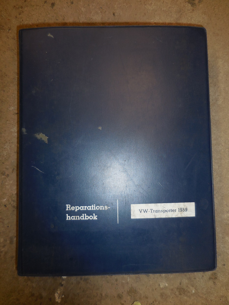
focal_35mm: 25
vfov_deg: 69.4
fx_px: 220
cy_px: 152
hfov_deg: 54.9
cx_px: 114
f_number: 3.3
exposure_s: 1/25
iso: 125
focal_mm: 4.5
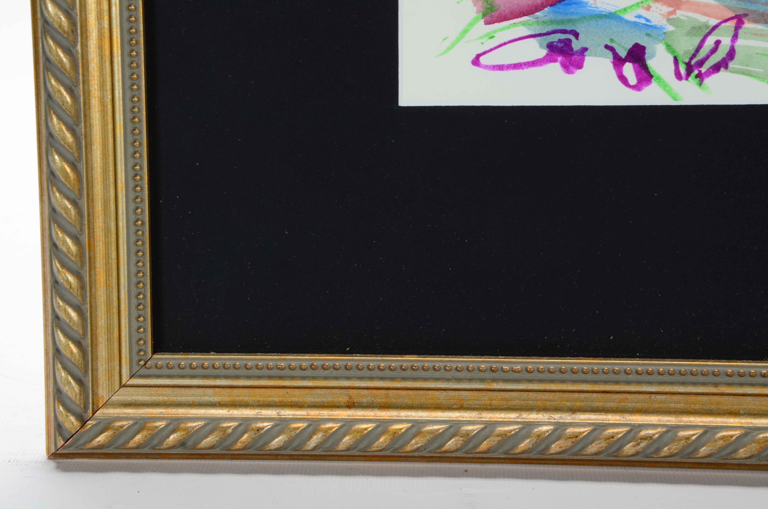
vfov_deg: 13.0
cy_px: 254
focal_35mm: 105
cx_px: 384
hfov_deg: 19.5
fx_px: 2235
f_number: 14
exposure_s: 1/160
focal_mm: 70
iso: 200
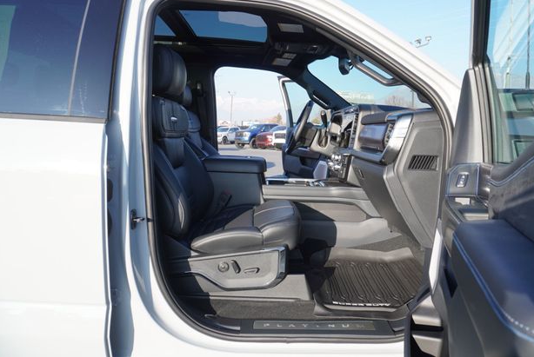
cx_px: 277
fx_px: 371
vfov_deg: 51.4
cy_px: 172
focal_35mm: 25
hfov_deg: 71.4
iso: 100
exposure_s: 1/125
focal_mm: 16
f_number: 5.6
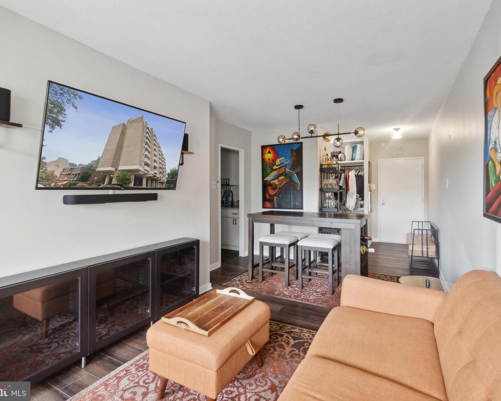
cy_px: 201
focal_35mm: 17
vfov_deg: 77.0
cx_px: 267
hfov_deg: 89.5
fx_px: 252
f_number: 7.1
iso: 200
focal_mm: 10
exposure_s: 1/1.67
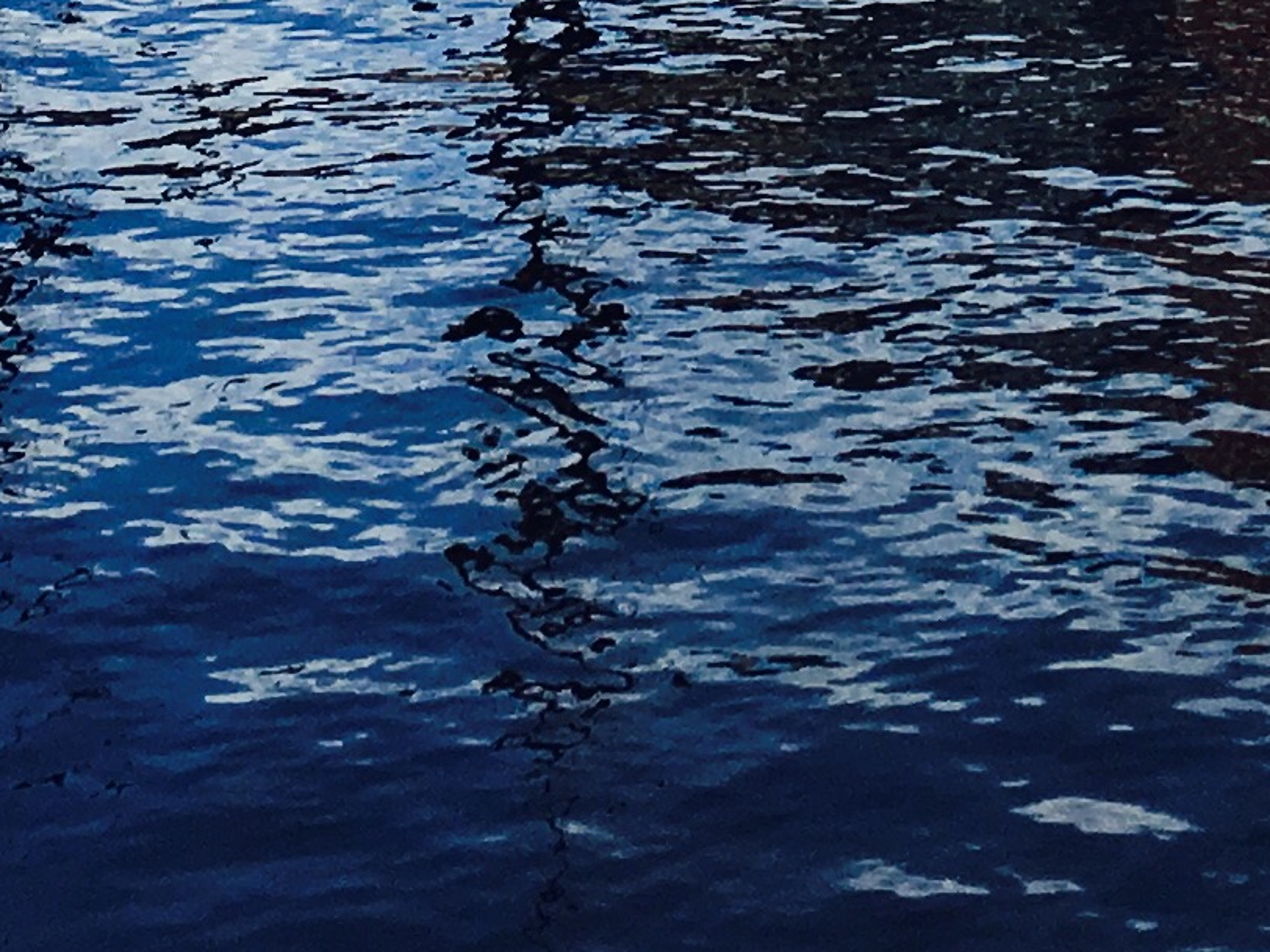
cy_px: -1376
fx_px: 5283
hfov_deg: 13.7
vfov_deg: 9.2
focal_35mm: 144
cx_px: 710
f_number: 2.2
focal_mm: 4.15
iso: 25
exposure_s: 1/1012
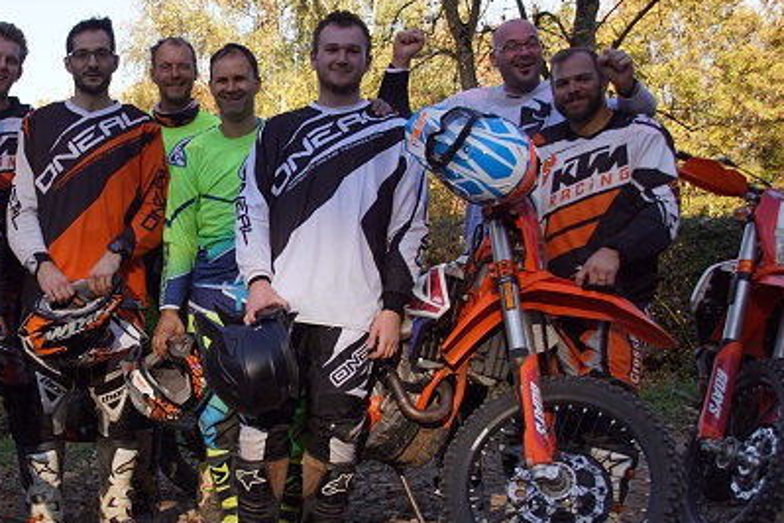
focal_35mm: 67
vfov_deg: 20.3
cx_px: 189
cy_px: 300
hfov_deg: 29.6
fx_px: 1459
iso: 100
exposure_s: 1/100
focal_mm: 28
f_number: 5.6
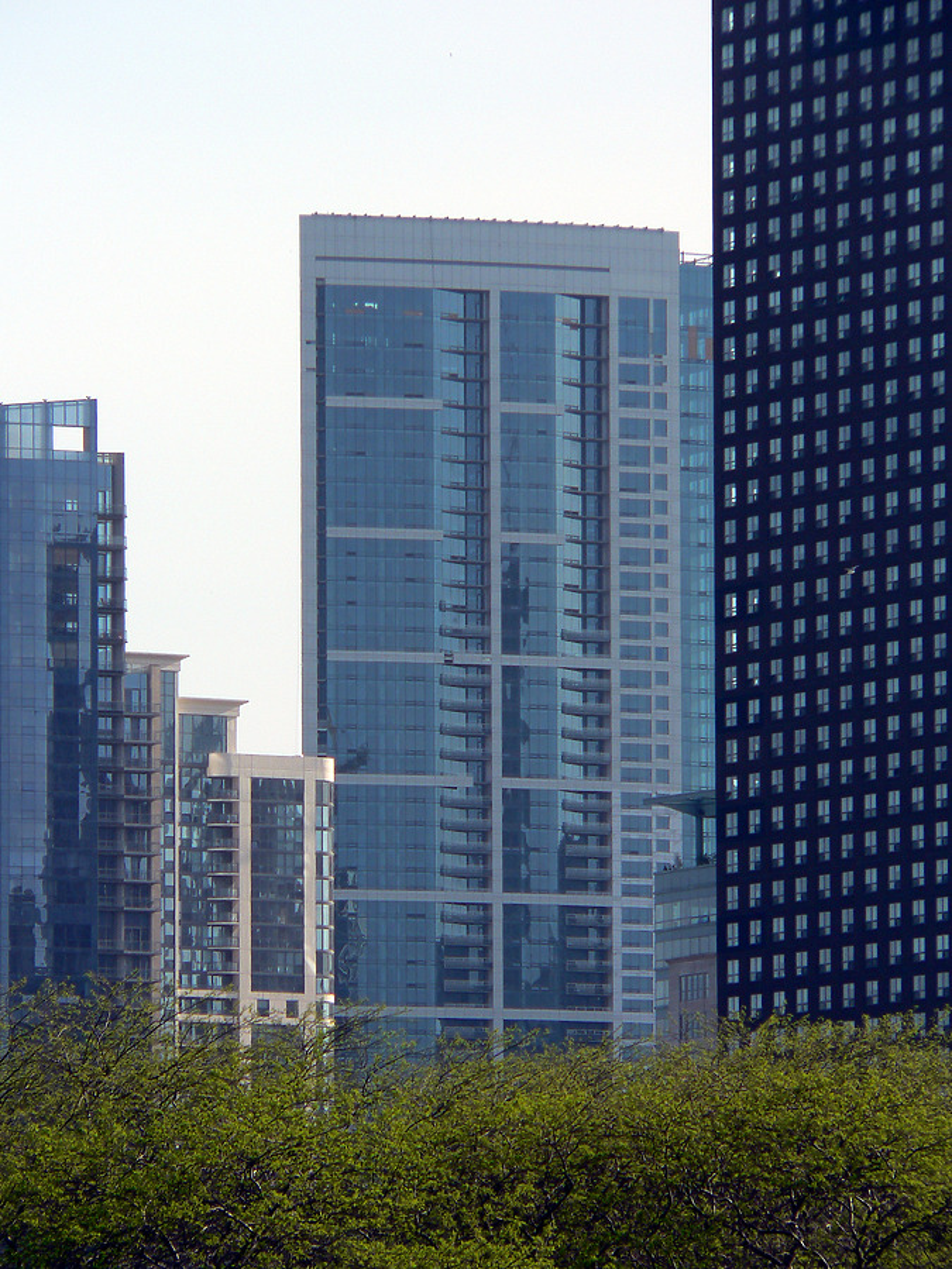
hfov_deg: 4.2
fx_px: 13091
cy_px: 634
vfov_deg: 5.6
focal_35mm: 357
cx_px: 476
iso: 80
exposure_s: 1/500
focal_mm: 59.5
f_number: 4.6
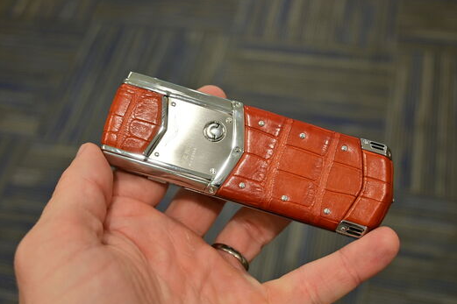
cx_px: 225
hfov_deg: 42.8
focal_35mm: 46
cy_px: 171
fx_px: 584
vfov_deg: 29.2
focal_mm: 26
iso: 400
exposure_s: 1/80
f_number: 4.5
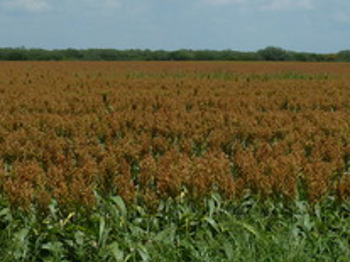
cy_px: 17
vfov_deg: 10.8
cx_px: 196
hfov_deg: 14.5
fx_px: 1374
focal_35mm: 136
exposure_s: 1/500
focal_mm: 7.3
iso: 80
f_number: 5.6
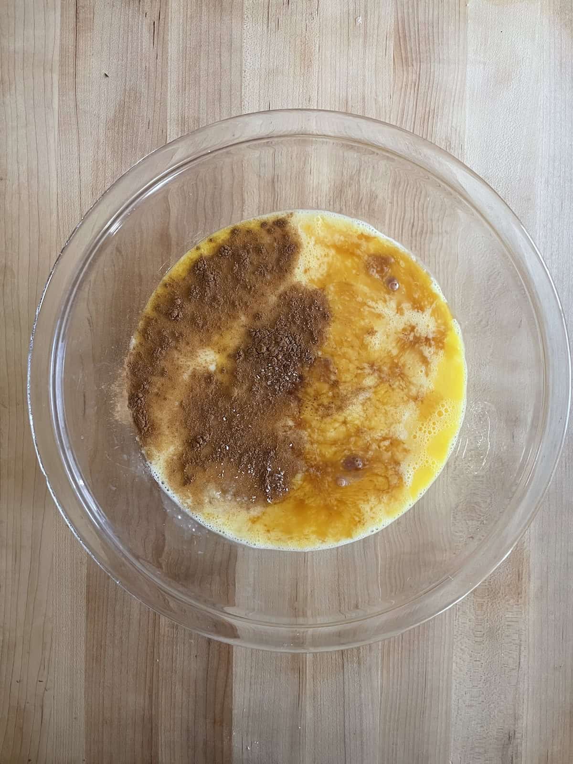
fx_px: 574
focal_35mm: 26
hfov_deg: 53.1
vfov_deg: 67.3
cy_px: 382
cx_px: 286
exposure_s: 1/60
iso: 250
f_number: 1.6
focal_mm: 4.2
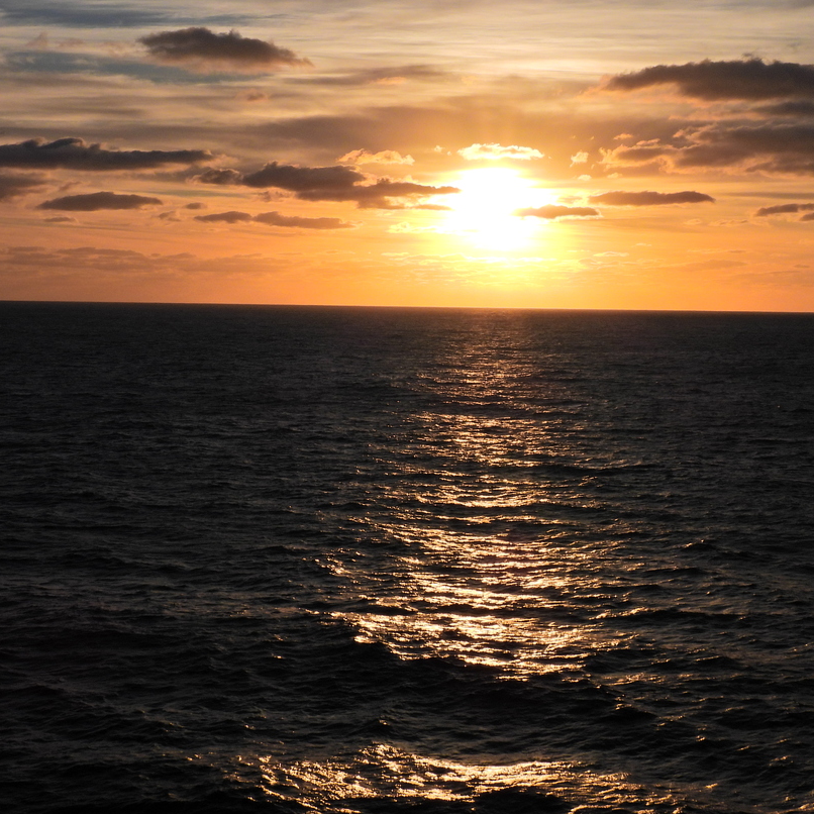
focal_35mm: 66
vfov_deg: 26.1
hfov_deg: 26.0
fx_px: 1756
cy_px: 350
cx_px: 498
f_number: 5.6
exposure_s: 1/2000
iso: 100
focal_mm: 8.4
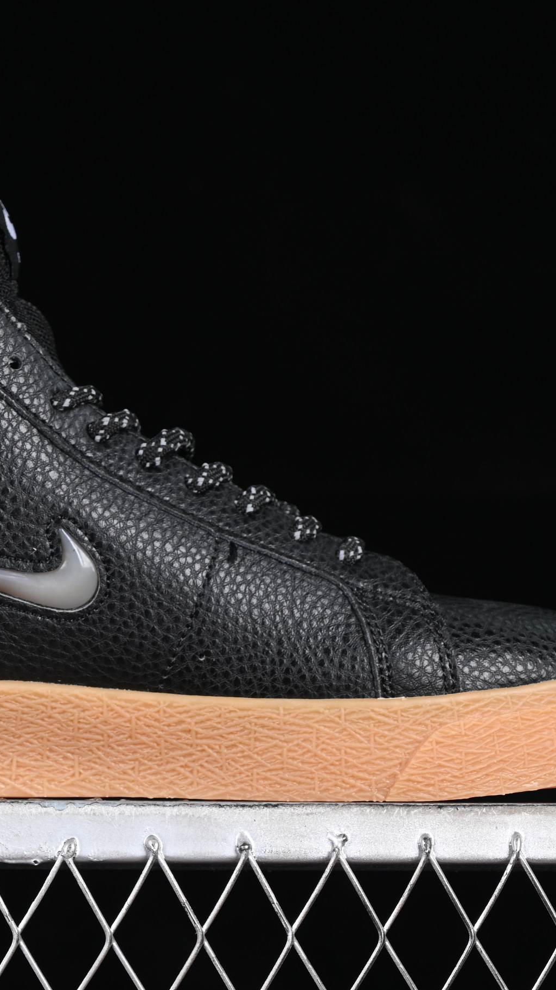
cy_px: 503
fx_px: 3146
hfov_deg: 10.1
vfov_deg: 17.9
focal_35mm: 120
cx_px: 74
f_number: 6.3
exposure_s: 1/60
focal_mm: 50
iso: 160
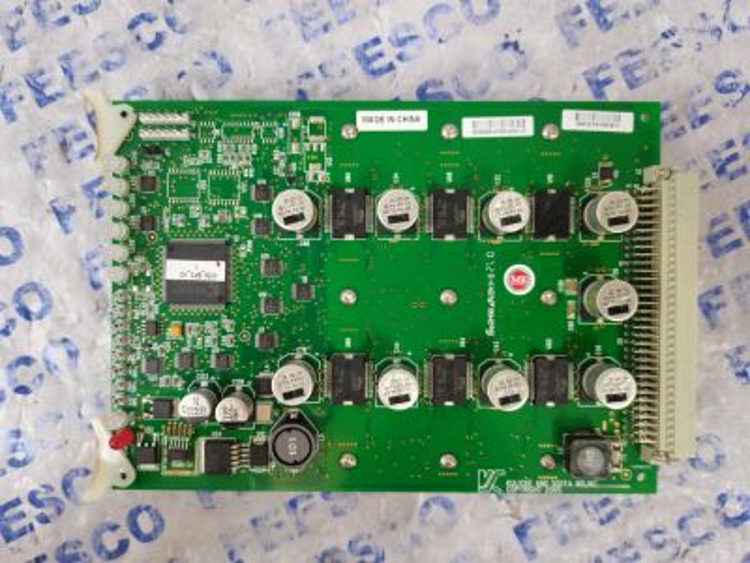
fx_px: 563
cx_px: 375
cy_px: 282
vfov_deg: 53.1
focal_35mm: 26
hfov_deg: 67.3
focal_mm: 5.58
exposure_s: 1/30
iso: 640
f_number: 1.8
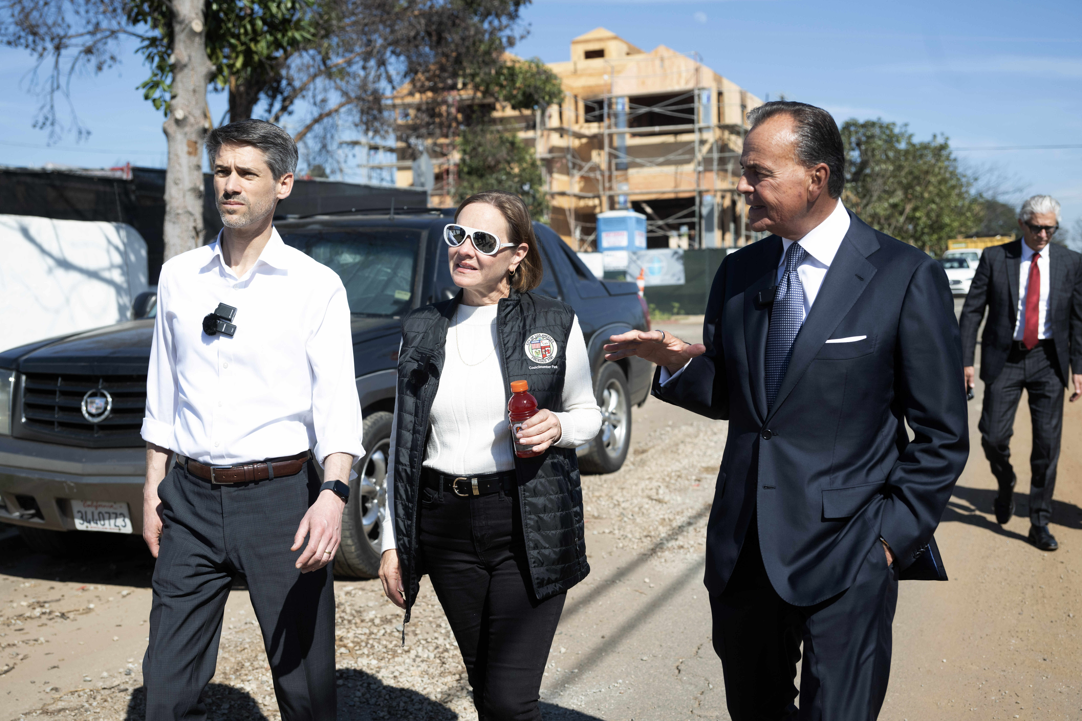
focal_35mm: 44
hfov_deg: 44.5
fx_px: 1322
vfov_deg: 30.5
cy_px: 360
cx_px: 541
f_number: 4
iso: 250
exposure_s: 1/2000
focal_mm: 44
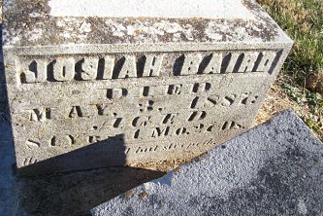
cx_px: 137
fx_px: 359
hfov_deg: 48.3
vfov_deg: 33.4
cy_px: 104
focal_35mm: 40
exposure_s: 1/640
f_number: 2.9
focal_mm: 5.7
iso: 80
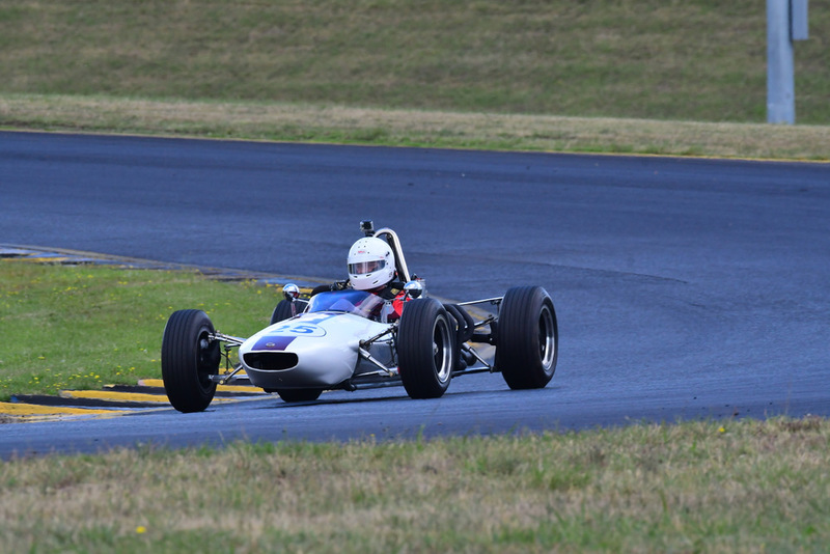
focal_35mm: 585
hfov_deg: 3.5
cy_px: 277
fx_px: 13492
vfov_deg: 2.4
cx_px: 415
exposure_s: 1/640
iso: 1000
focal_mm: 390
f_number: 11
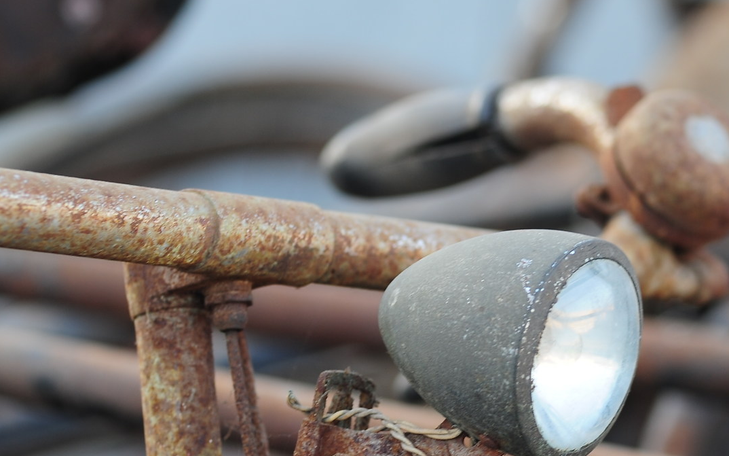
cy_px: 367
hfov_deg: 7.9
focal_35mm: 264
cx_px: 629
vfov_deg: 5.0
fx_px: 5245
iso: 200
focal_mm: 116
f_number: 4
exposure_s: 1/60
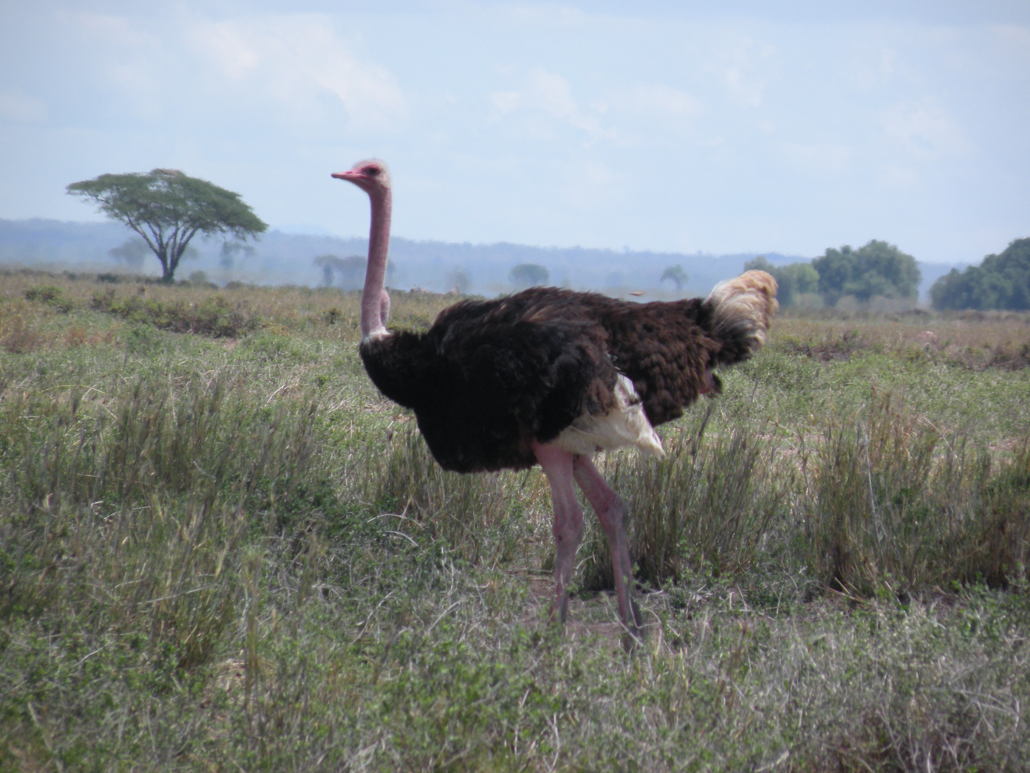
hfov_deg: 4.1
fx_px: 14461
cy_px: 386
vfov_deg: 3.1
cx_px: 515
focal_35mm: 486
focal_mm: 84.2
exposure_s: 1/360
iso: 64
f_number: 6.3
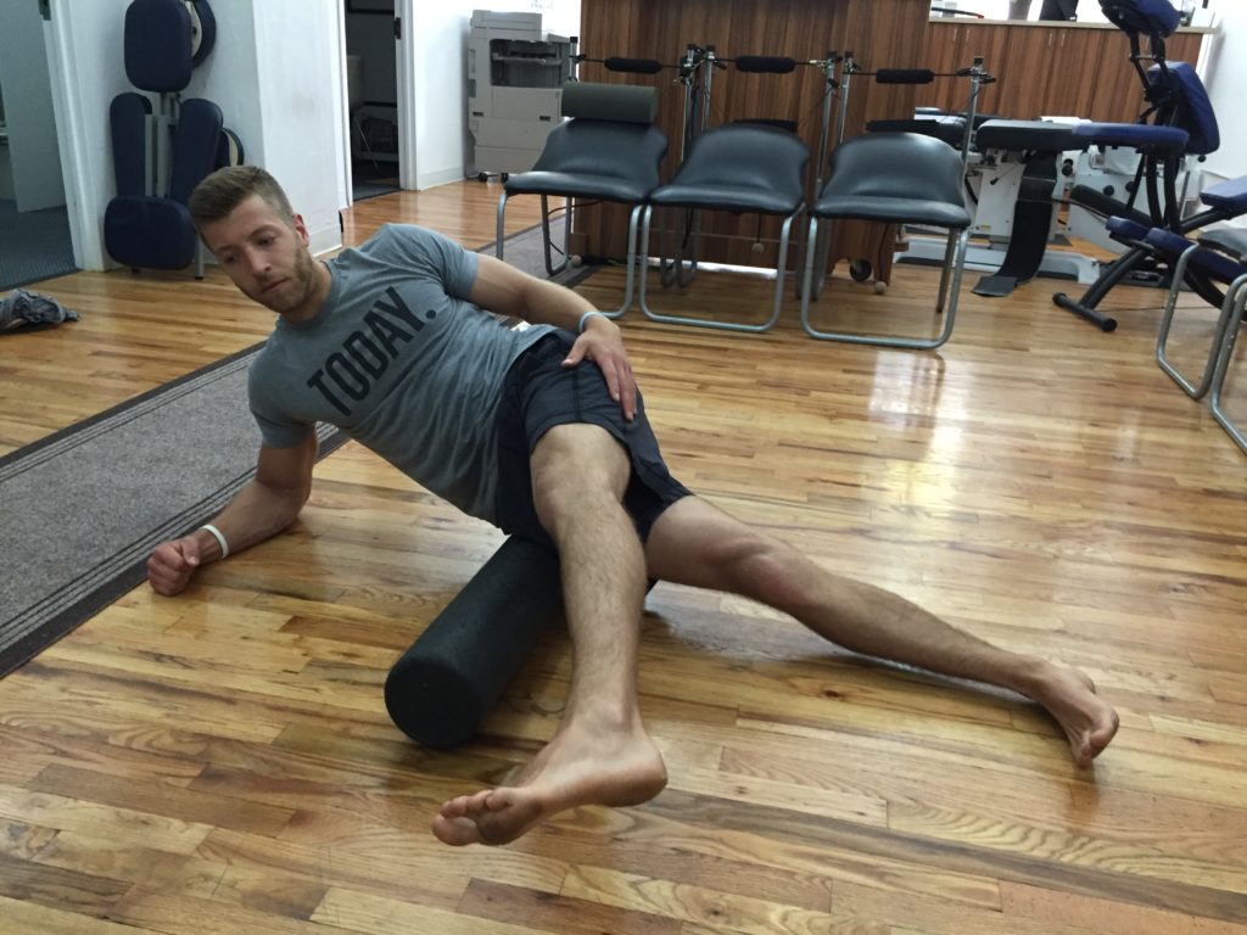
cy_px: 468
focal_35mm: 29
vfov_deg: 48.2
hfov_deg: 61.7
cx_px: 624
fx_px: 1045
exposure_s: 1/30
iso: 200
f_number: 2.2
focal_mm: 4.15
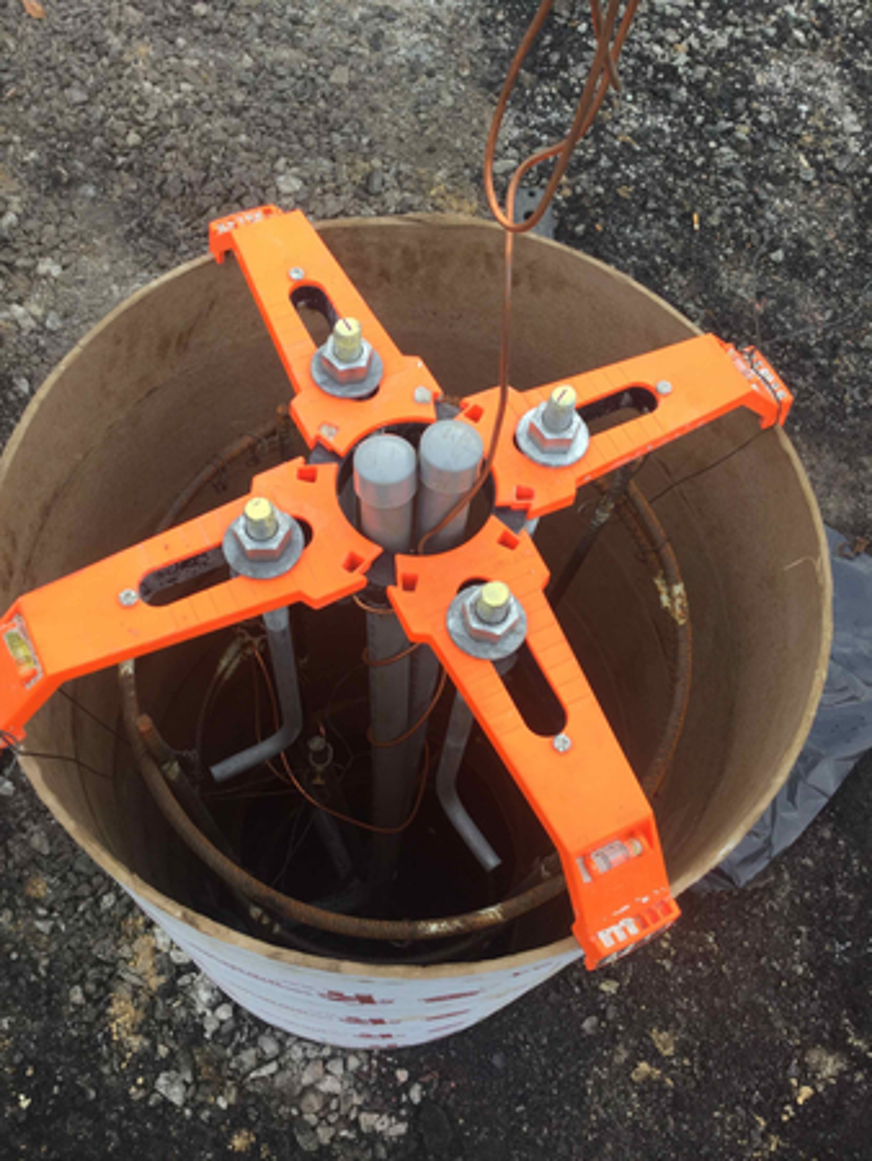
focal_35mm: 31
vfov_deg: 58.3
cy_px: 580
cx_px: 436
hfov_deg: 45.5
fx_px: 1040
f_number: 2.4
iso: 25
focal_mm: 3.3
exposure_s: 1/60
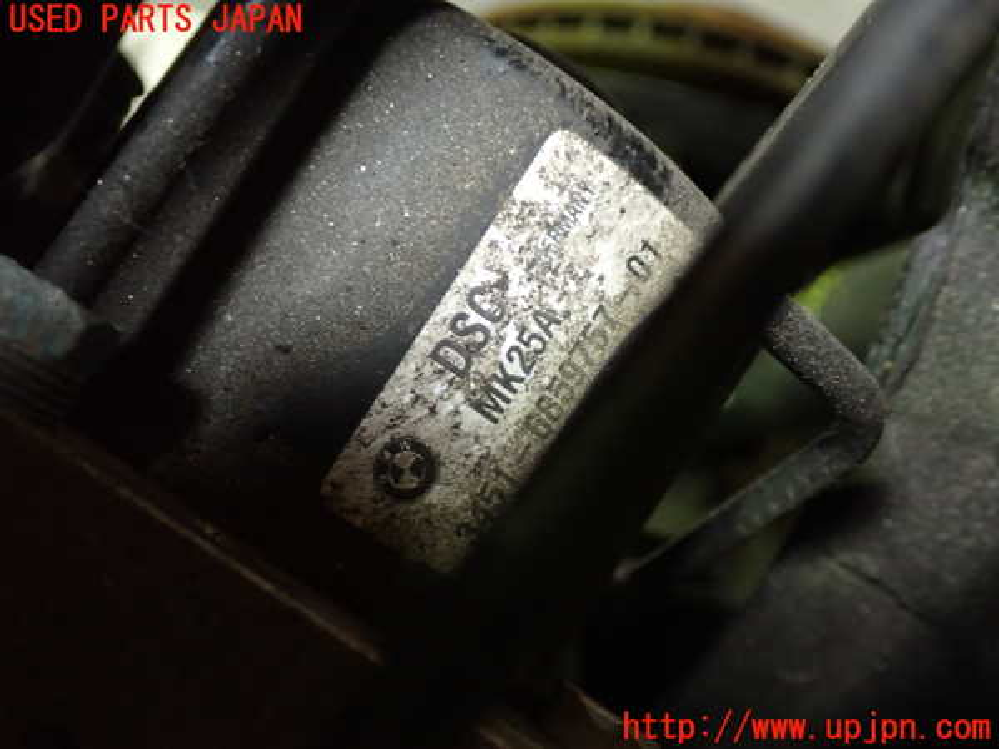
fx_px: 1270
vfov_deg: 32.9
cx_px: 500
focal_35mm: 44
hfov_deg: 42.9
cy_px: 374
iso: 1000
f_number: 2.9
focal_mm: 7.84
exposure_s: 1/10
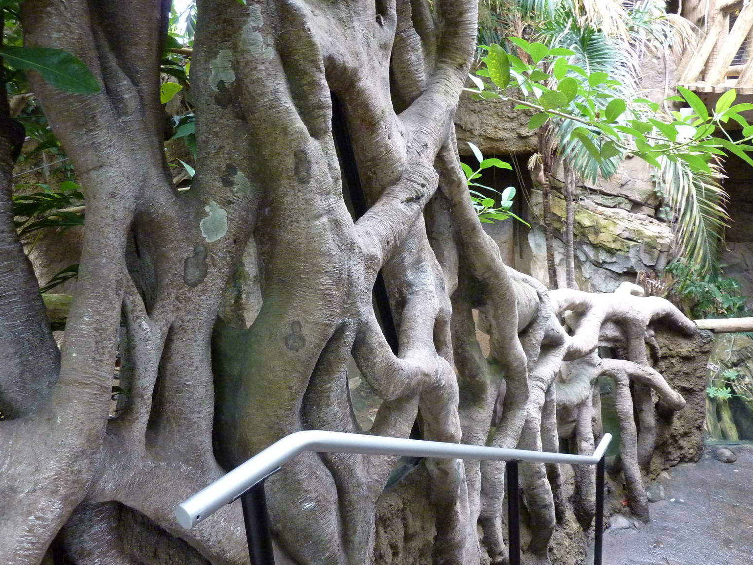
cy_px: 274
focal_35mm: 26
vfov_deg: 53.1
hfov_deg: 67.3
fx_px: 566
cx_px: 390
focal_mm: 4.1
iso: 400
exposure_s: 1/25
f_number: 3.3
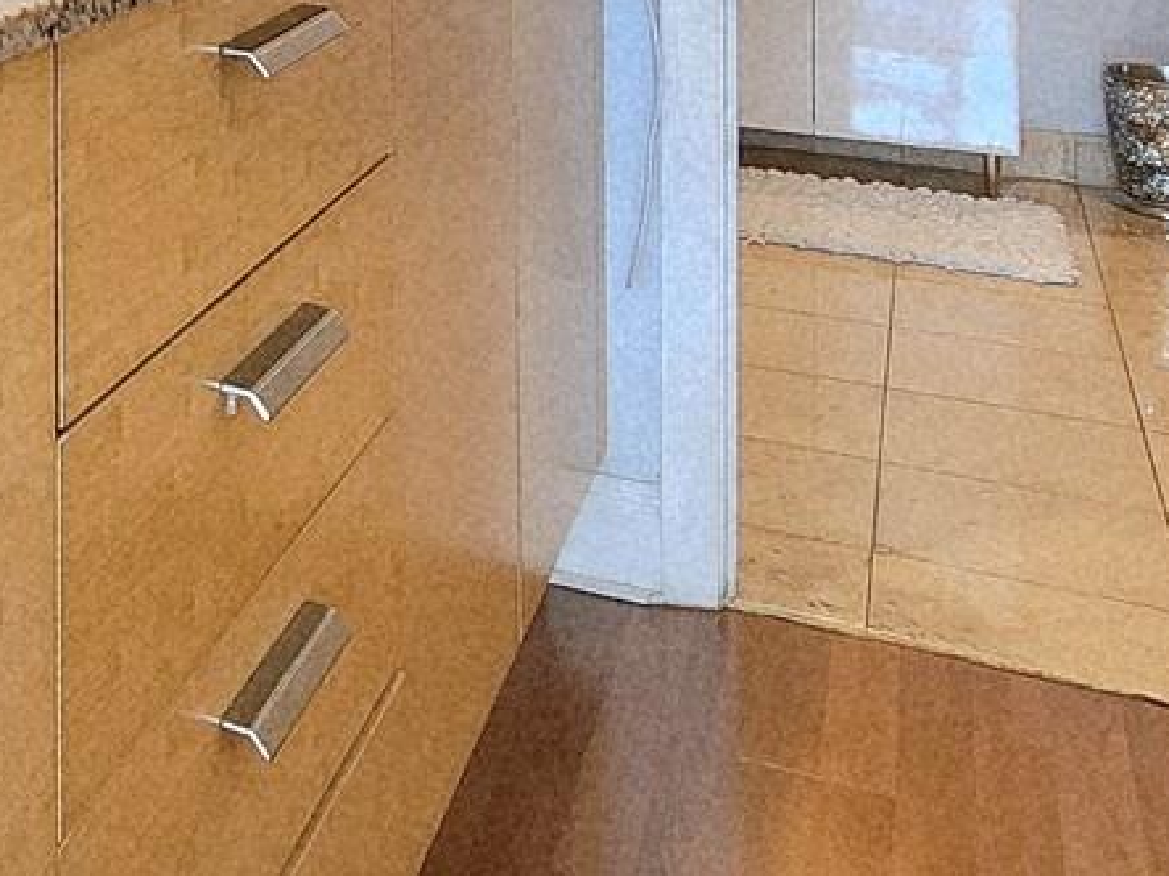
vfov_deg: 25.5
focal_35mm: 47
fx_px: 1587
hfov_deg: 33.2
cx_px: -227
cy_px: -326
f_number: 2.2
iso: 250
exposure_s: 1/60.2
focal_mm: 2.2
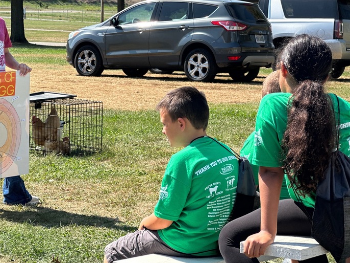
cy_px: 90
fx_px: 1162
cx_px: 164
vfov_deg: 12.9
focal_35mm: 115
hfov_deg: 17.1
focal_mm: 9
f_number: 2.8
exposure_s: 1/436
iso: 32
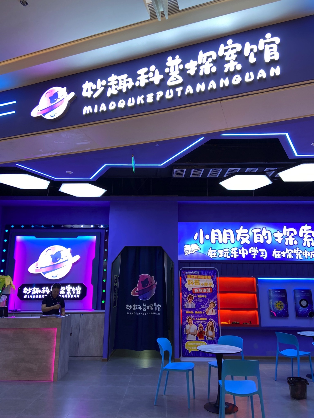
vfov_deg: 67.3
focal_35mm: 26
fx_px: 314
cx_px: 157
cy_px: 209
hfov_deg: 53.1
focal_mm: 4.25
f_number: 1.8
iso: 50
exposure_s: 1/100
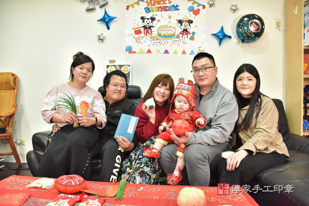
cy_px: 103
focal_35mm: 24
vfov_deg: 53.2
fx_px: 206
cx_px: 154
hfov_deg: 73.7
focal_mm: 24
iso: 3200
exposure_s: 1/200
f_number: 4.5
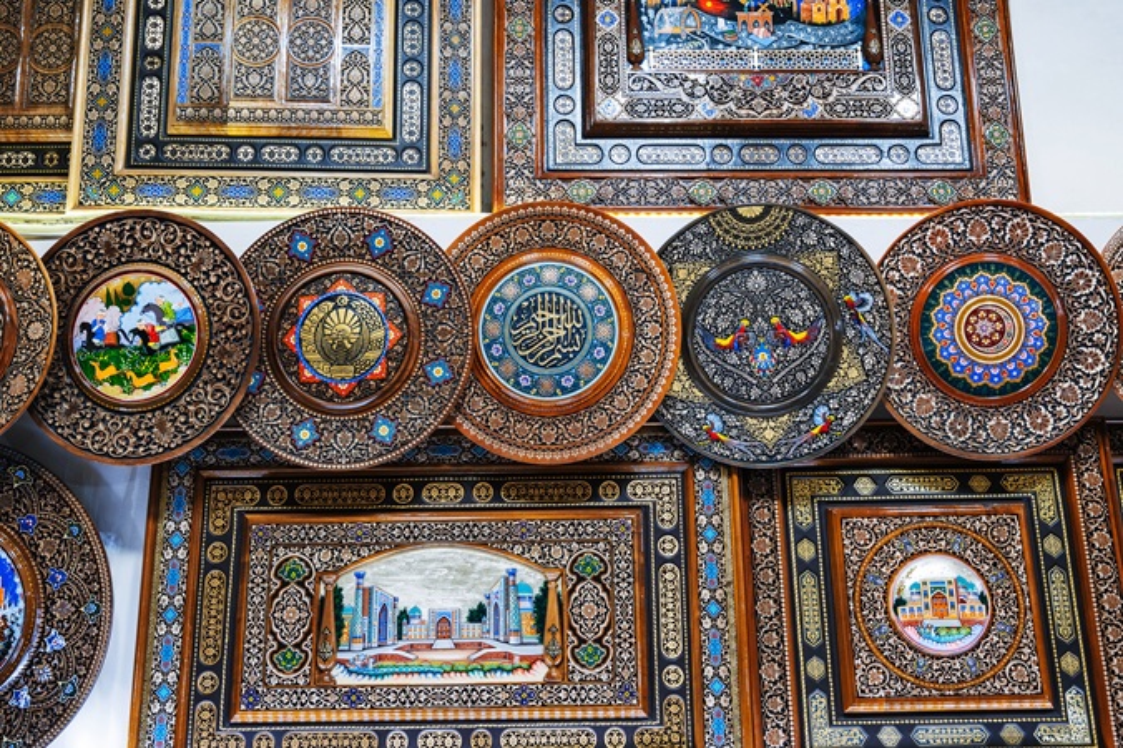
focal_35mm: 39
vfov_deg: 34.2
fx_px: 1216
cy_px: 374
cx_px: 562
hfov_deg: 49.6
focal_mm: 39
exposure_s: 1/125
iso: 1000
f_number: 5.6
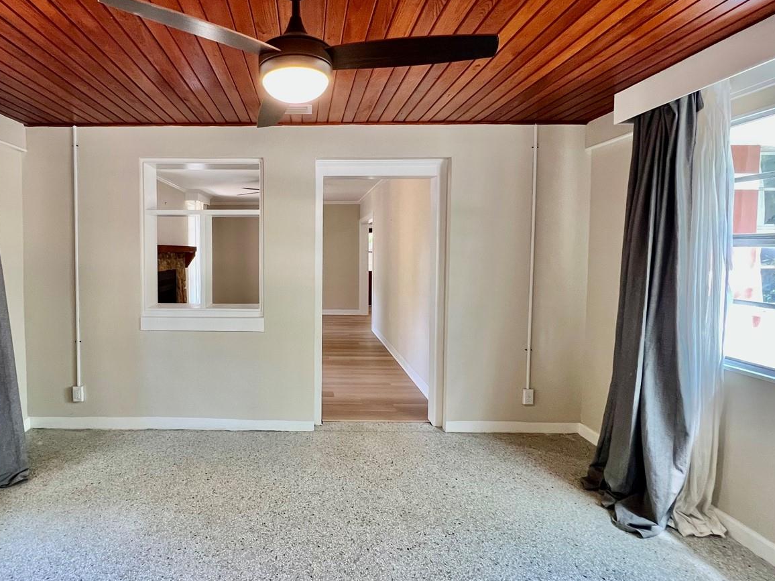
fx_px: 403
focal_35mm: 18
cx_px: 301
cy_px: 269
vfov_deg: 71.5
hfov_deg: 86.4
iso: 250
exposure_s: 1/60
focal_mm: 1.57
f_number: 1.8
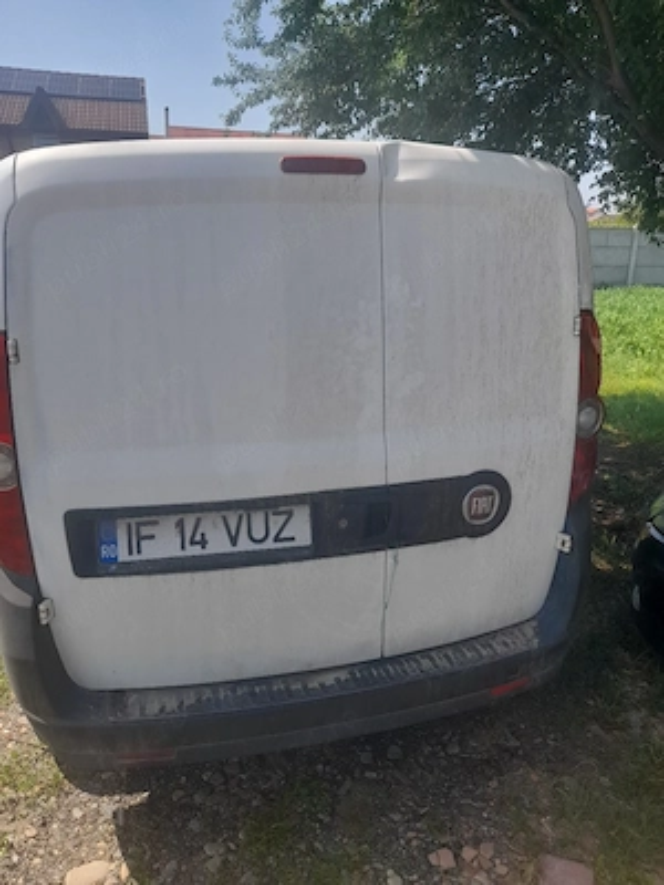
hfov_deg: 54.9
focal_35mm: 25
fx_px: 639
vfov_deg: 69.4
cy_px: 442
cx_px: 332
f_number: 2
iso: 20
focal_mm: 4.6
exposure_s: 1/385
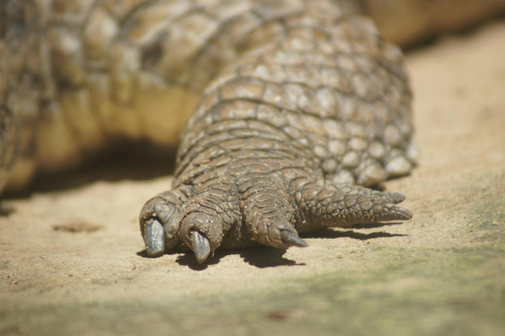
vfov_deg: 3.1
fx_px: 6309
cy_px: 168
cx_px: 252
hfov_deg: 4.6
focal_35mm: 450
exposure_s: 1/250
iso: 400
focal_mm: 300
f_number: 5.6
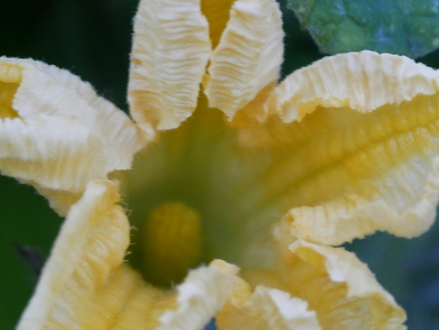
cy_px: 173
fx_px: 1675
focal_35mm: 132
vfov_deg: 11.2
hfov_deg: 14.9
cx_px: 217
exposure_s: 1/40
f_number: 5.6
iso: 3200
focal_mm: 45
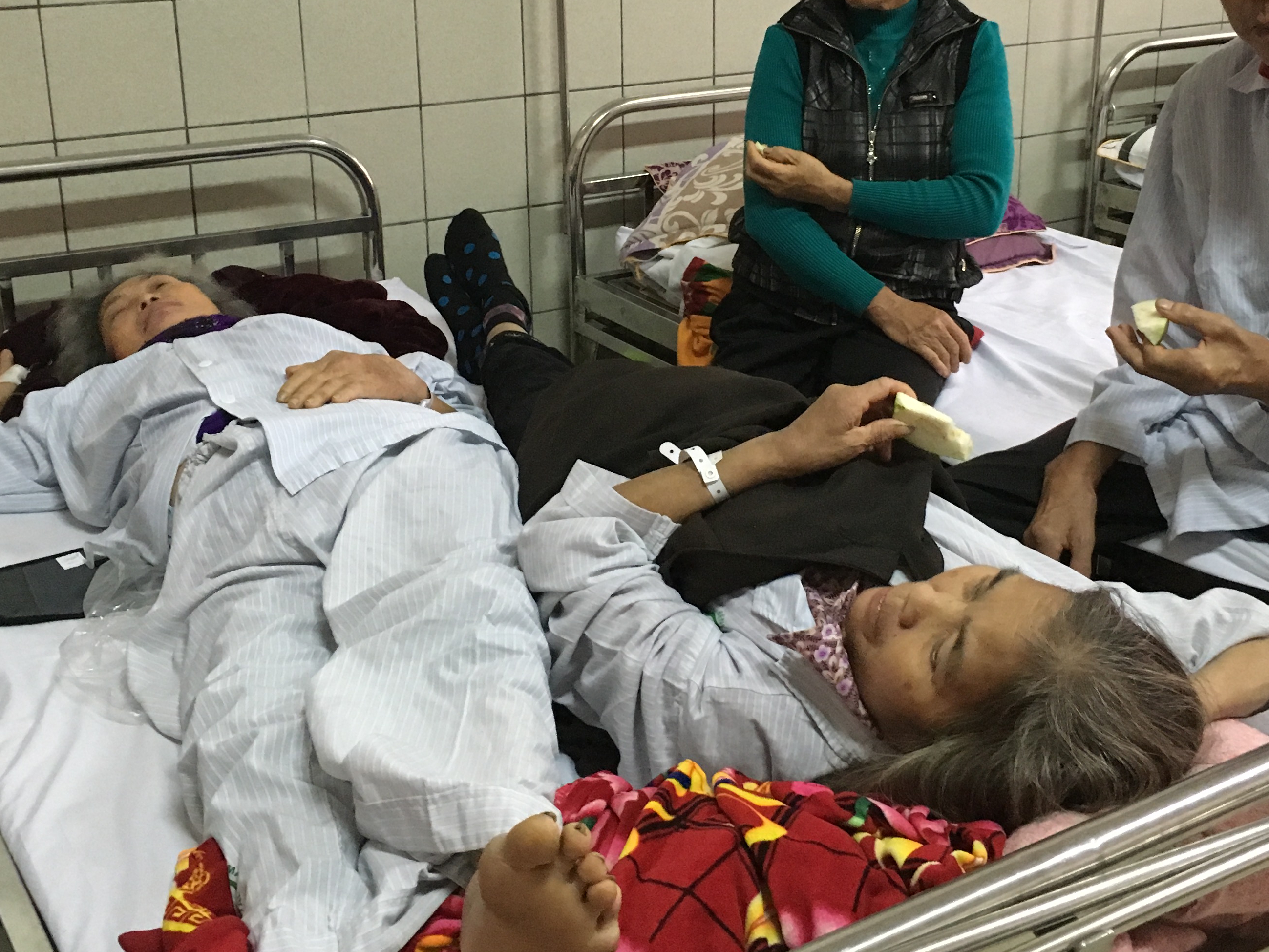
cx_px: 663
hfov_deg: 42.1
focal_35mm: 45
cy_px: 338
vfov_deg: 32.0
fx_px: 1650
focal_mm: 4.15
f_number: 2.2
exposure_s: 1/17
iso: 250
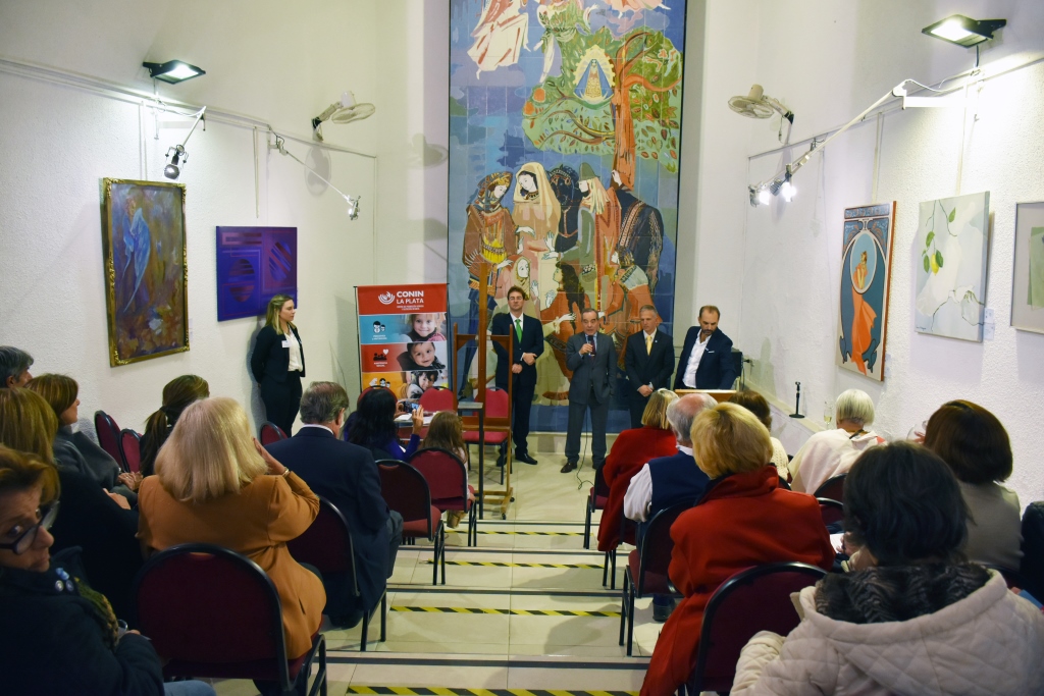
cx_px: 522
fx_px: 783
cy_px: 348
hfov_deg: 67.4
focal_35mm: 27
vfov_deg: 47.9
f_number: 4.5
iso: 800
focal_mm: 18
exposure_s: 1/80
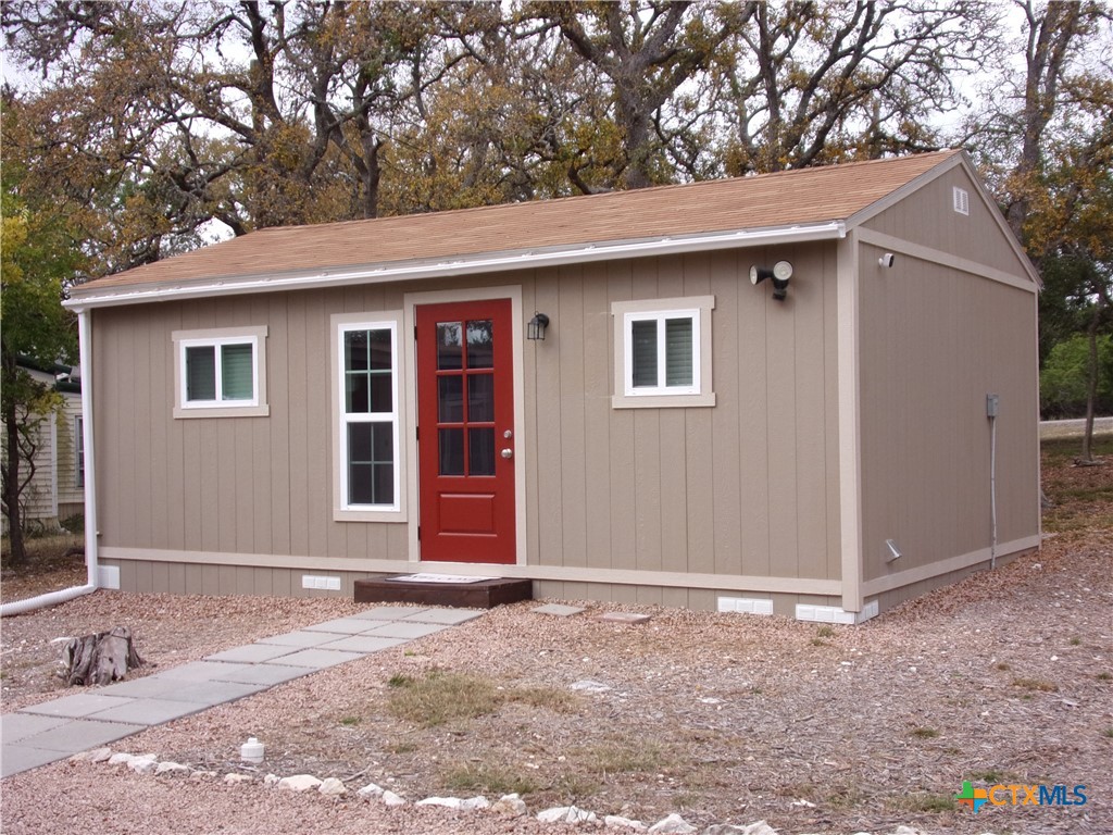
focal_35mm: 39
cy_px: 418
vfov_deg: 36.8
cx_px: 556
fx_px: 1254
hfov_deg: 47.9
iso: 80
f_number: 3.9
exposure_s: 1/280
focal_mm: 7
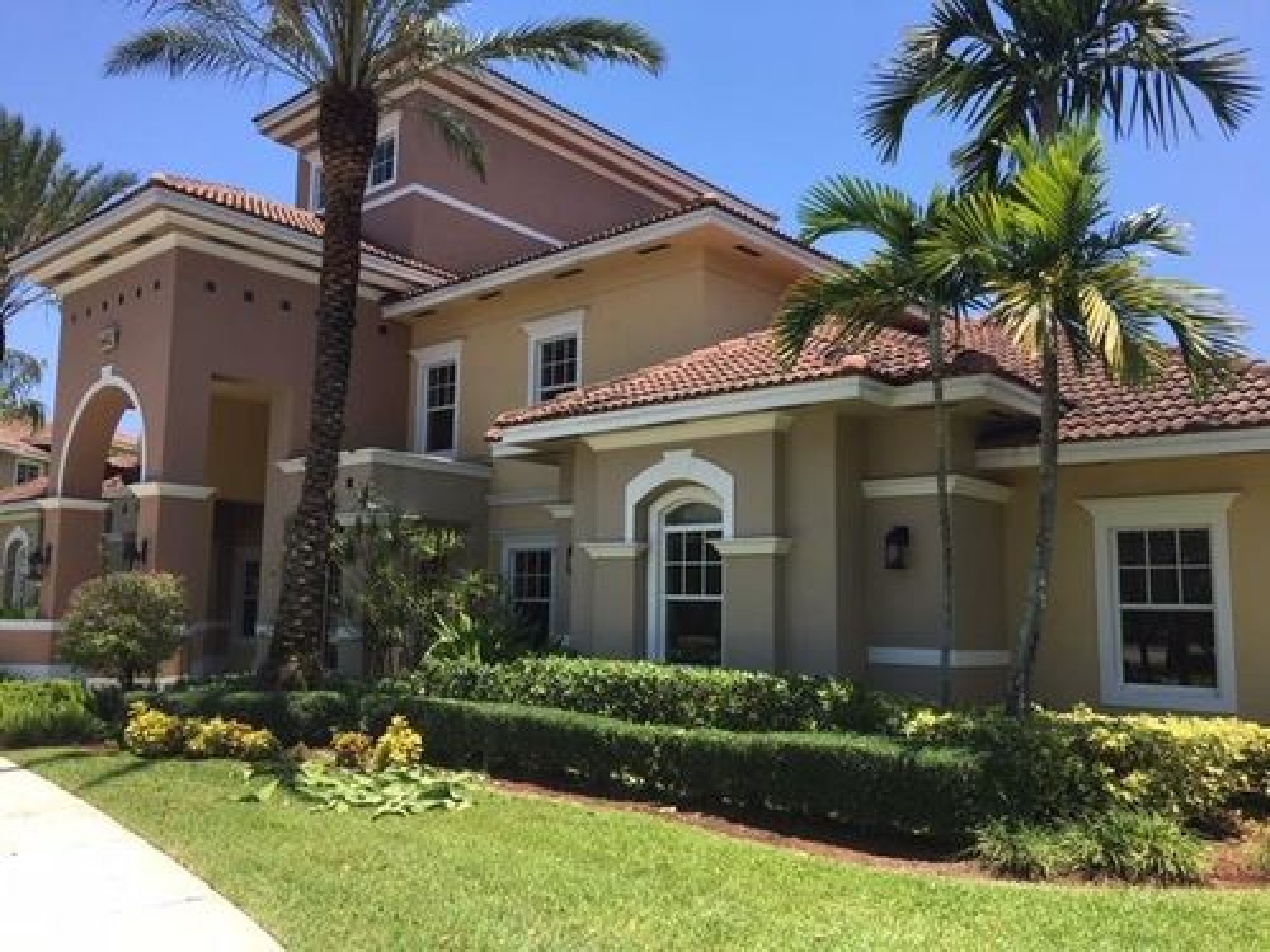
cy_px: 476
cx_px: 635
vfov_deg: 48.2
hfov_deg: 61.7
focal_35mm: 29
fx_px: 1064
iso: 25
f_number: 2.2
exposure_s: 1/962
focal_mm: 4.15
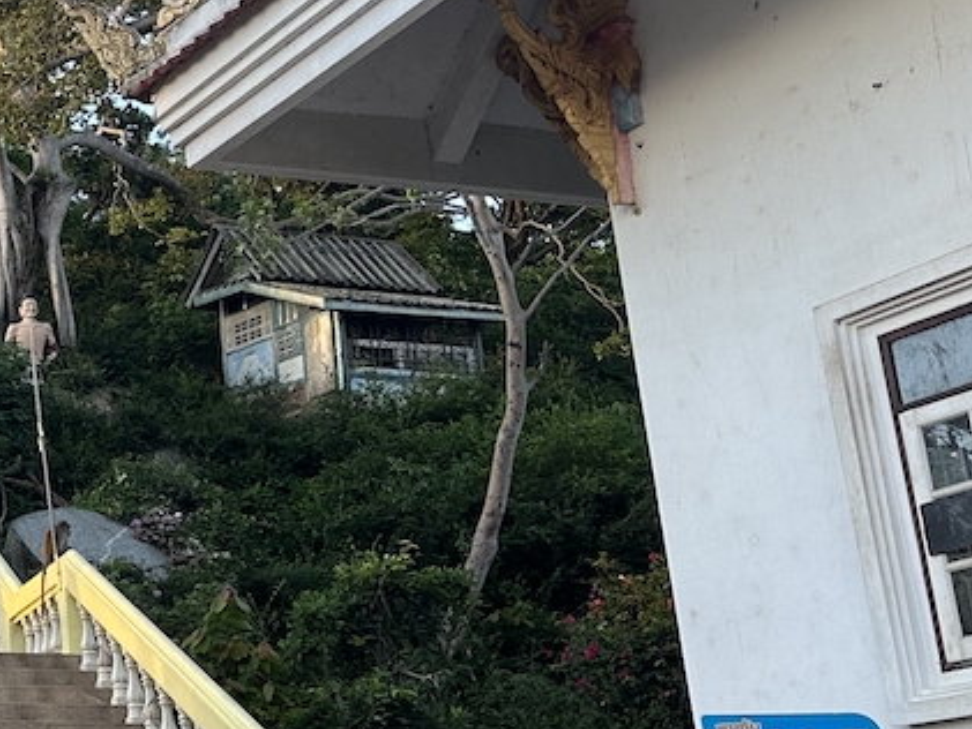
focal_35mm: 73
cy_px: 401
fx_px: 2050
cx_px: -459
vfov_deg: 20.2
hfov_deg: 22.3
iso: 80
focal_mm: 6.86
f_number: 1.78
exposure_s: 1/247
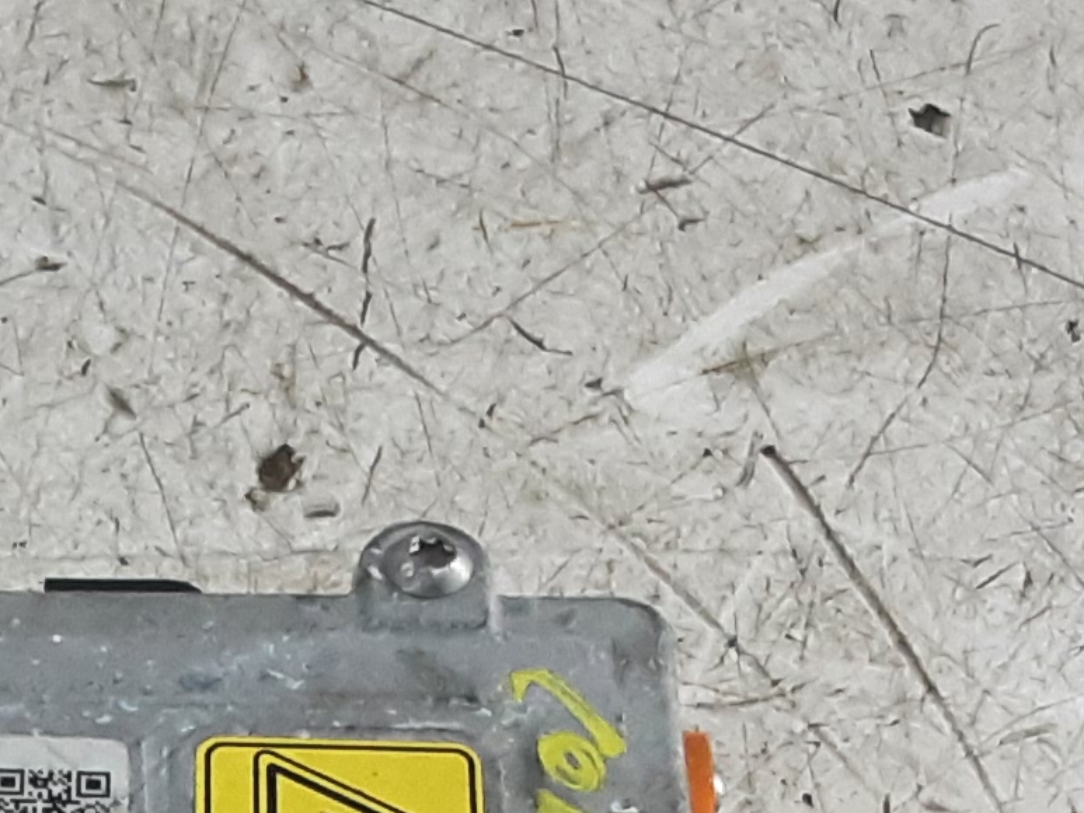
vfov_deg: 12.1
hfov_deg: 16.4
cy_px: 1378
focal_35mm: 114
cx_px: -297
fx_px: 3570
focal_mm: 2.91
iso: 125
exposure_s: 1/50
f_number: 1.9
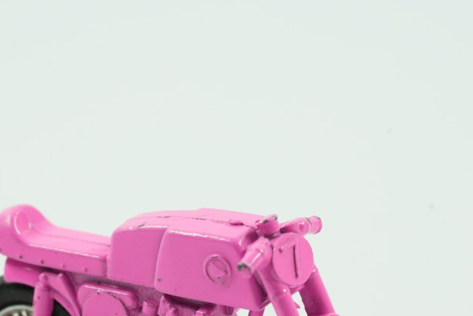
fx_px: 2444
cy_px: 326
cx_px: 217
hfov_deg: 11.1
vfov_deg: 7.4
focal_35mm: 186
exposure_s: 1/15
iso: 500
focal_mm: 90
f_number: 10
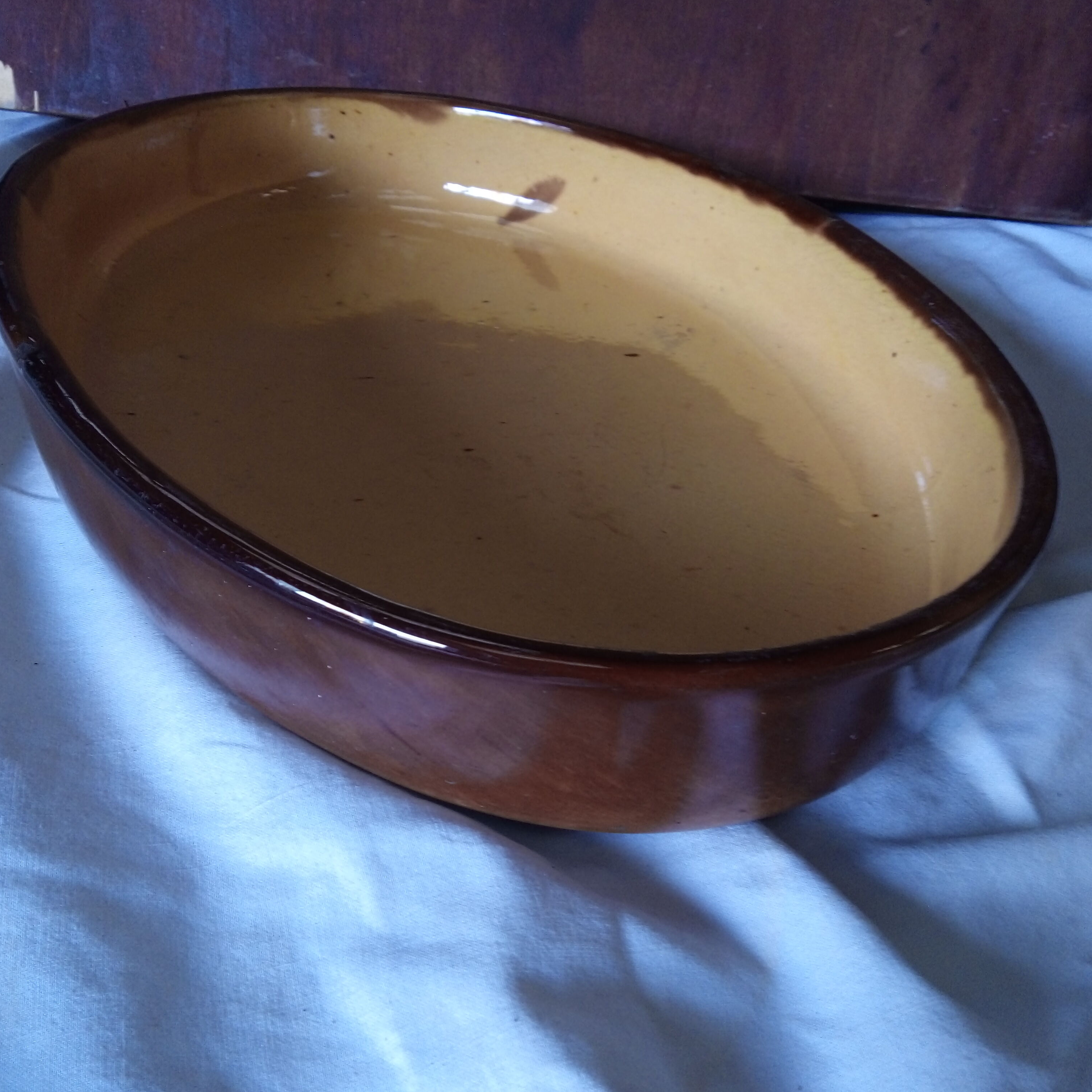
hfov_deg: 48.5
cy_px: 546
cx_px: 541
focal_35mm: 34
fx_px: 1213
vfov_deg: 48.5
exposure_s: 1/16.7
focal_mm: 4.52
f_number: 2.2
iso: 171
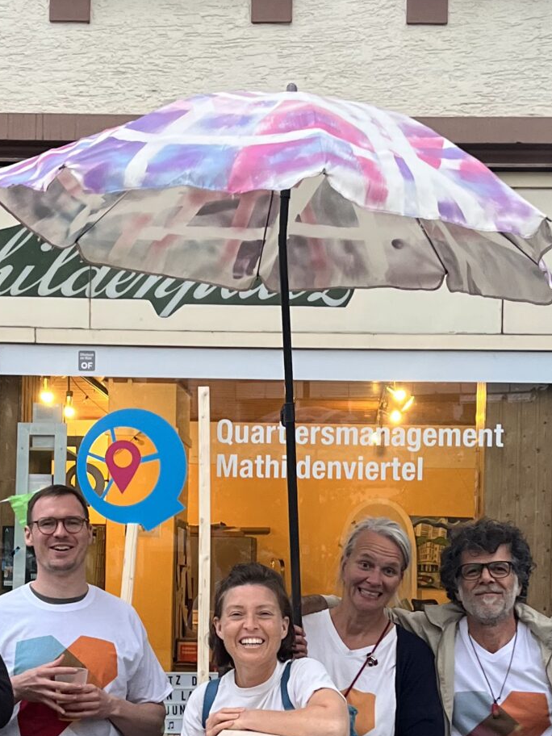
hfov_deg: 20.2
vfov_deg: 26.3
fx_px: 1552
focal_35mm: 73
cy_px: 558
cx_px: 299
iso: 125
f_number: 1.6
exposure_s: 1/50
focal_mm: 5.1
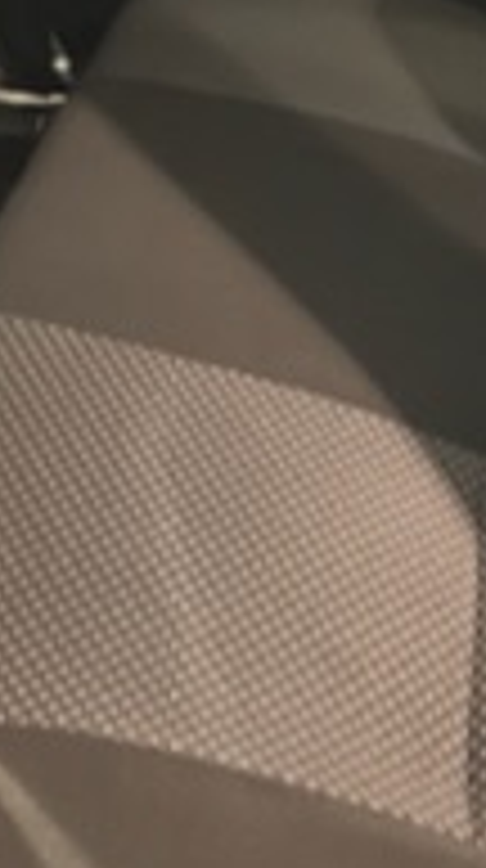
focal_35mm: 94
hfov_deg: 12.6
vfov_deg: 22.4
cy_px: 175
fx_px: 2162
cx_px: 513
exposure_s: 1/17
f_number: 1.6
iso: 1250
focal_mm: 4.2
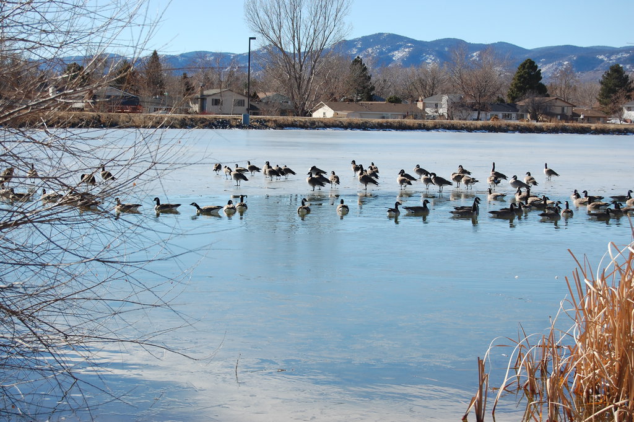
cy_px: 211
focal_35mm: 82
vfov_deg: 16.5
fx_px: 1452
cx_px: 317
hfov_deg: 24.6
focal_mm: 55
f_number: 10
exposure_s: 1/400
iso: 200
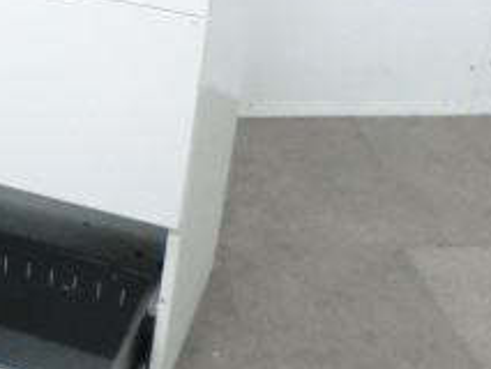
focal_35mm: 81
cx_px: -120
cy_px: 81
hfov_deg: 22.0
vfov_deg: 18.1
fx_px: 1150
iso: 800
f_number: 3.2
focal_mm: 4.9
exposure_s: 1/50
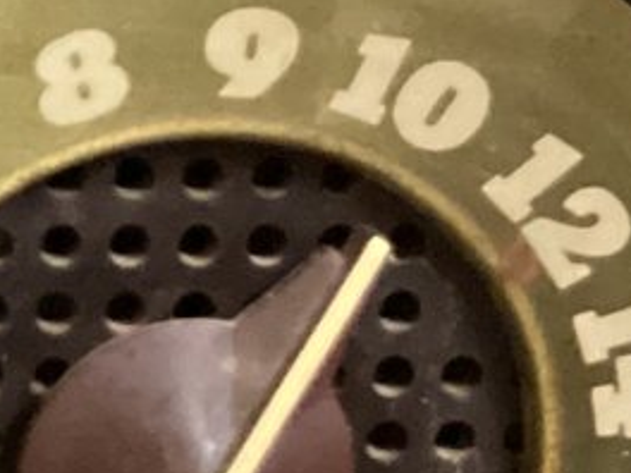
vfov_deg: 8.3
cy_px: 391
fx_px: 3245
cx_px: -584
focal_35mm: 178
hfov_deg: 10.3
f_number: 2.4
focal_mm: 3.3
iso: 640
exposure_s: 1/30
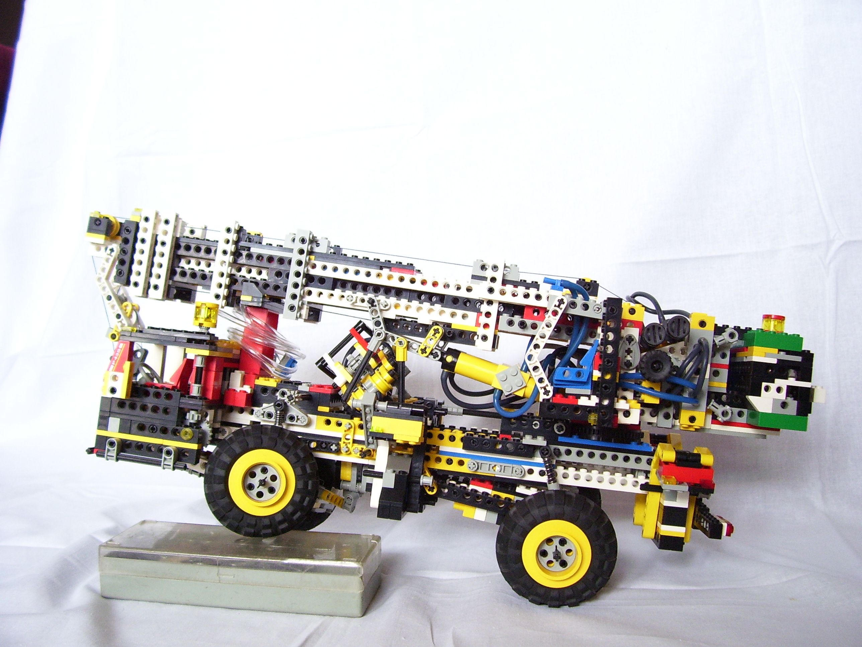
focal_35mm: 34
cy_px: 324
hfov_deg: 54.0
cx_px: 431
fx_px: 847
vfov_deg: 41.8
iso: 160
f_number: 2.7
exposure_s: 1/20
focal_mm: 5.6
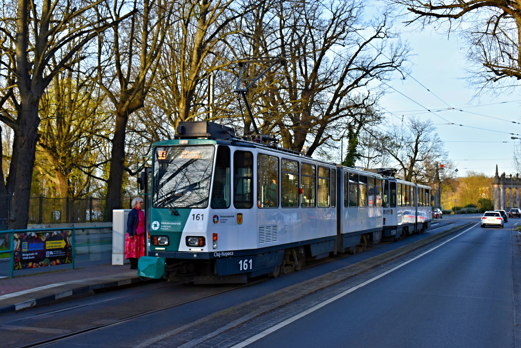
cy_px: 174
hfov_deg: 42.3
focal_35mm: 46
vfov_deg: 29.0
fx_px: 673
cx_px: 260
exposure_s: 1/250
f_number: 8
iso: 280
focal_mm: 31
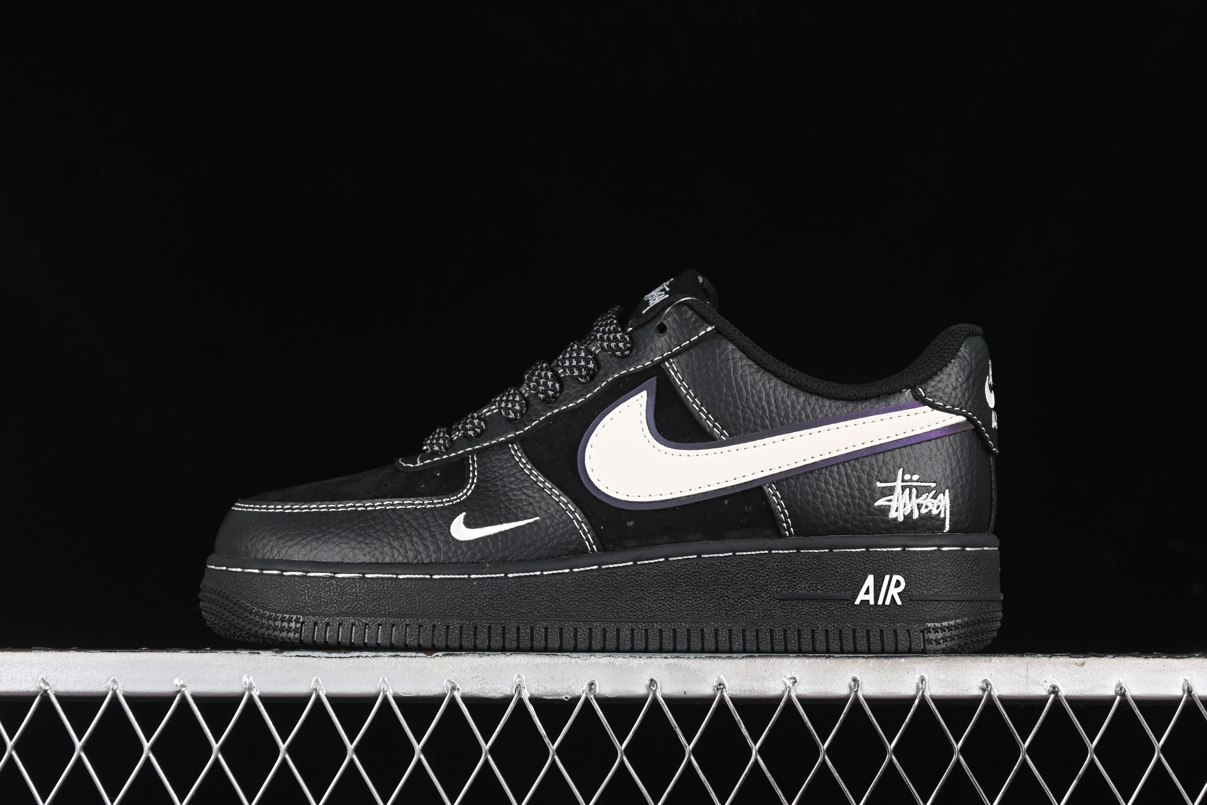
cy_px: 402
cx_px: 604
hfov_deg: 27.0
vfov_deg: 18.2
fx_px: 2514
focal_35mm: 75
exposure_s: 1/60
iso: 160
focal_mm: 50
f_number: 6.3
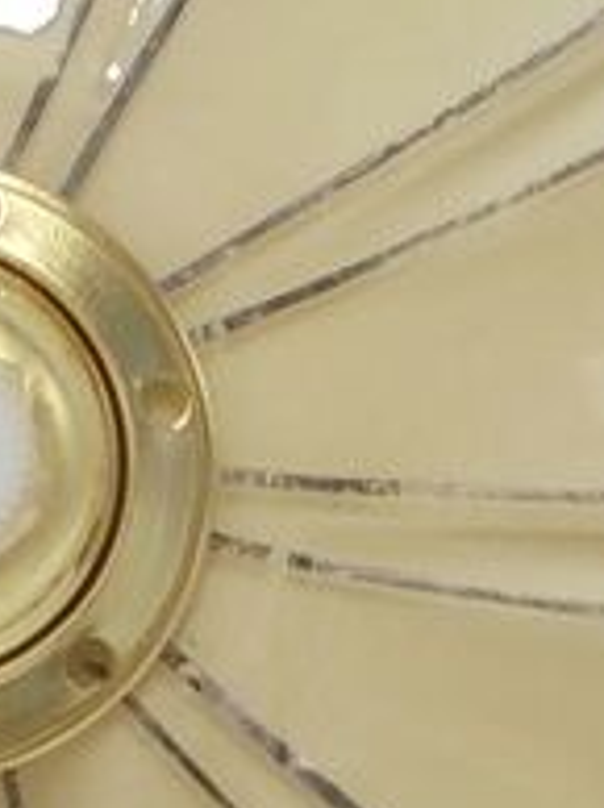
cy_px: 466
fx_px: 4663
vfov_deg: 9.9
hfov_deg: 7.3
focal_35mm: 200
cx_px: -127
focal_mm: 7.8
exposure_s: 1/50
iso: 100
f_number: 4.5
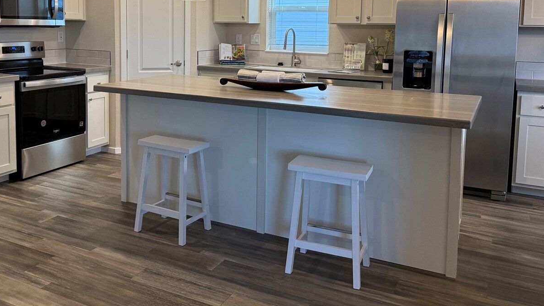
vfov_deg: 32.9
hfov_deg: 56.3
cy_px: 70
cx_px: 228
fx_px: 505
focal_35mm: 35
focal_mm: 6.76
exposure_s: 1/176
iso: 200
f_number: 1.78
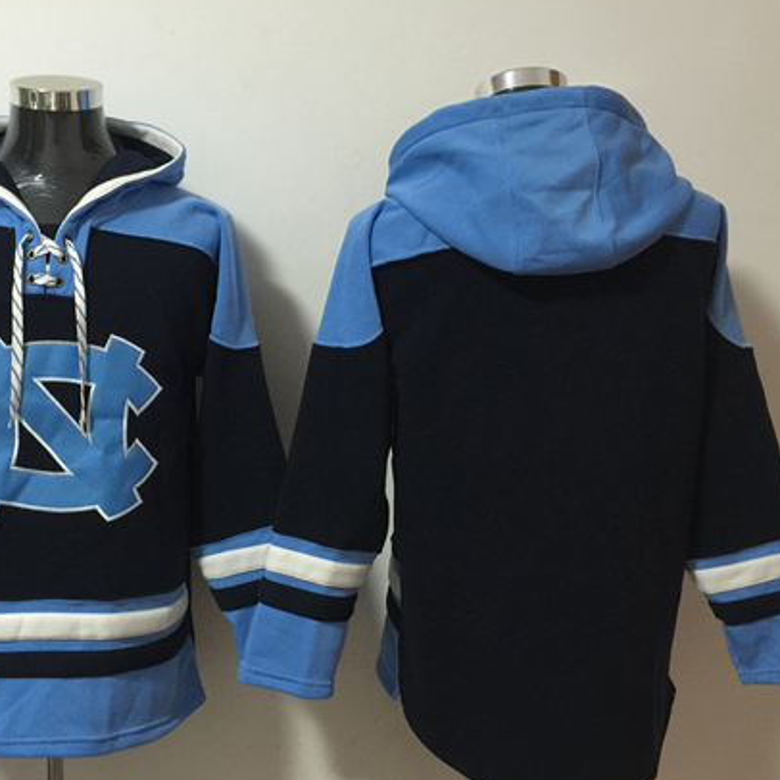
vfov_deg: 40.9
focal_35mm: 41
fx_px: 1045
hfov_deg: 40.6
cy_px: 353
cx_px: 292
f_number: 2.2
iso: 125
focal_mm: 4.15
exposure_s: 1/8
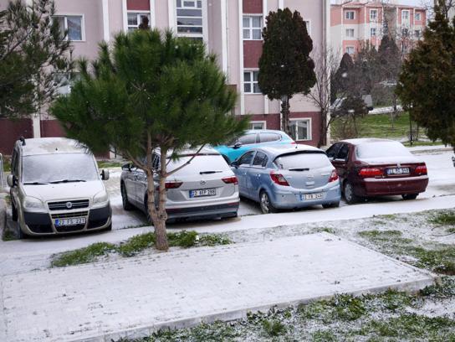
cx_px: 228
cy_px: 171
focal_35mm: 46
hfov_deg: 41.2
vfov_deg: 31.5
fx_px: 605
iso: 50
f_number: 1.6
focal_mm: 6.57
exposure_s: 1/339
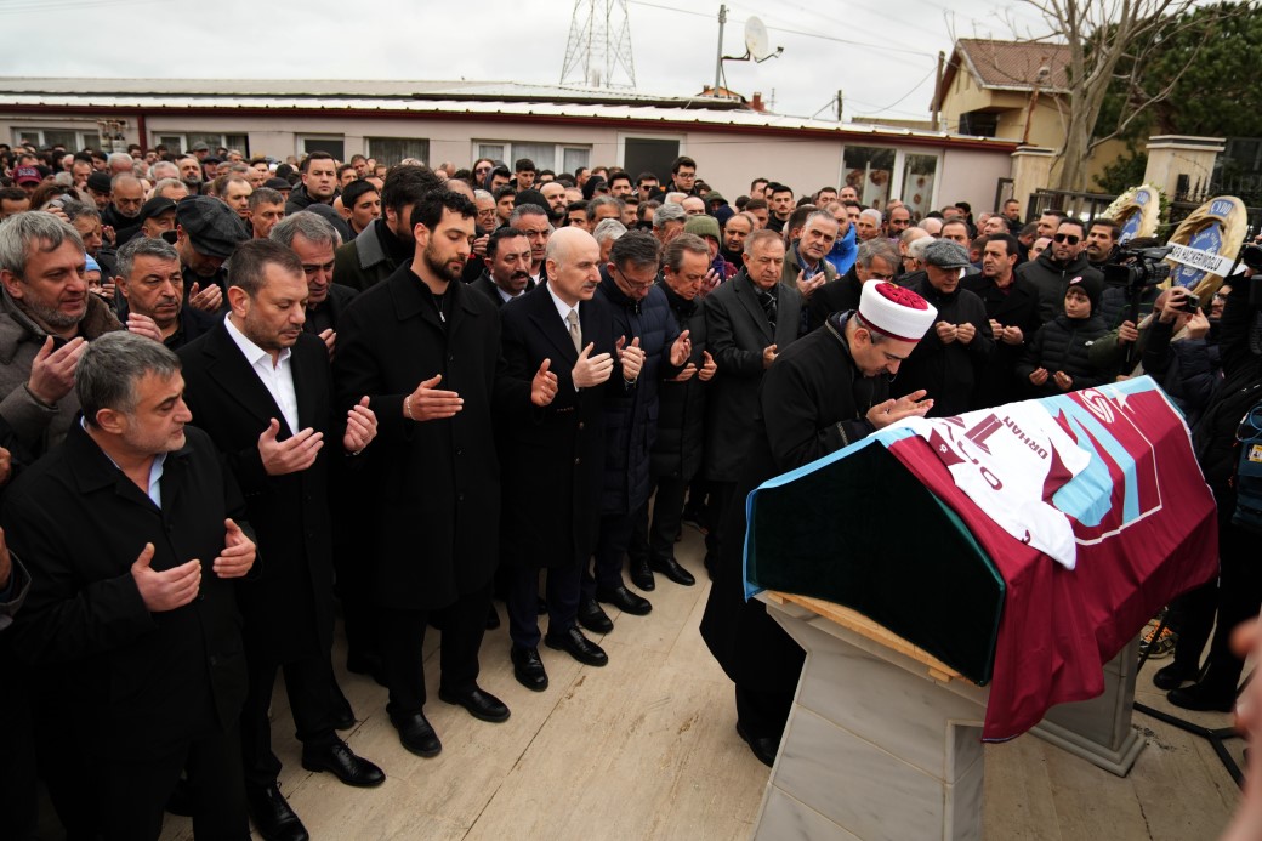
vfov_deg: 53.1
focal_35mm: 24
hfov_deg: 73.8
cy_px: 420
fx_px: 841
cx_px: 631
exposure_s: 1/800
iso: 640
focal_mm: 24
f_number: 3.5
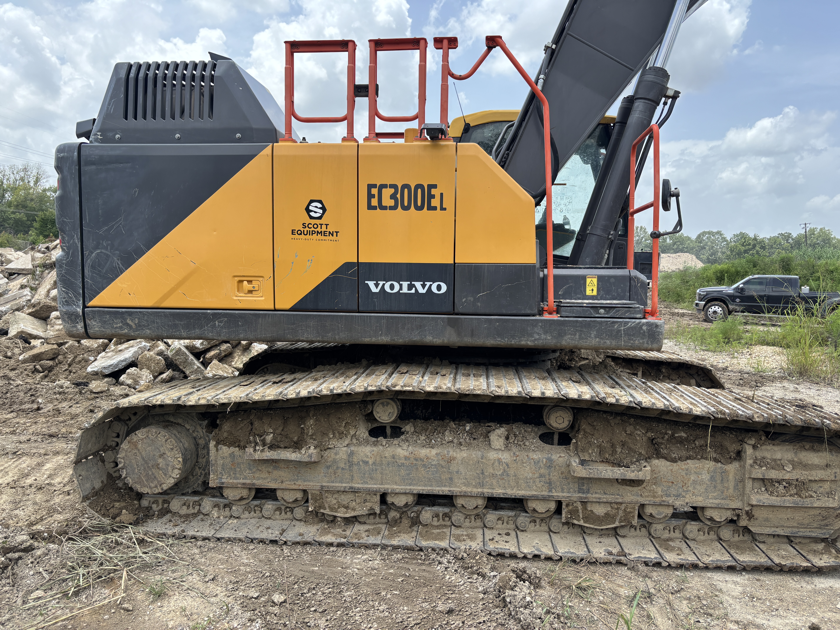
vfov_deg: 53.1
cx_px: 420
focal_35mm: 26
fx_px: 631
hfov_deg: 67.3
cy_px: 315
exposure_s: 1/1328
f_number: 1.6
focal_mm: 5.96
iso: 50
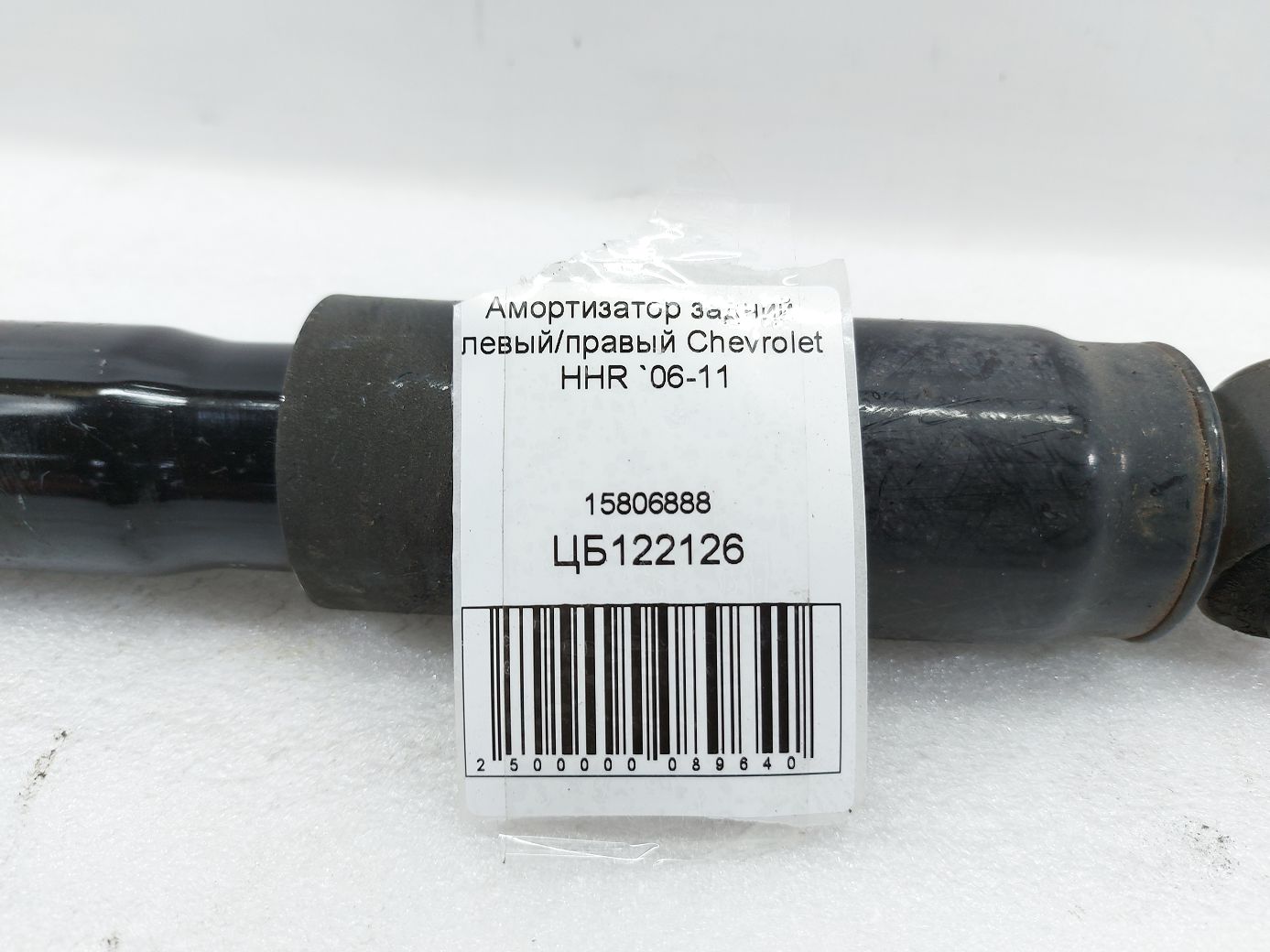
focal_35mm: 24
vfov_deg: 56.8
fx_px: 880
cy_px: 476
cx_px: 635
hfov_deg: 71.6
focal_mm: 5.23
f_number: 1.8
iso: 50
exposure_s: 1/50
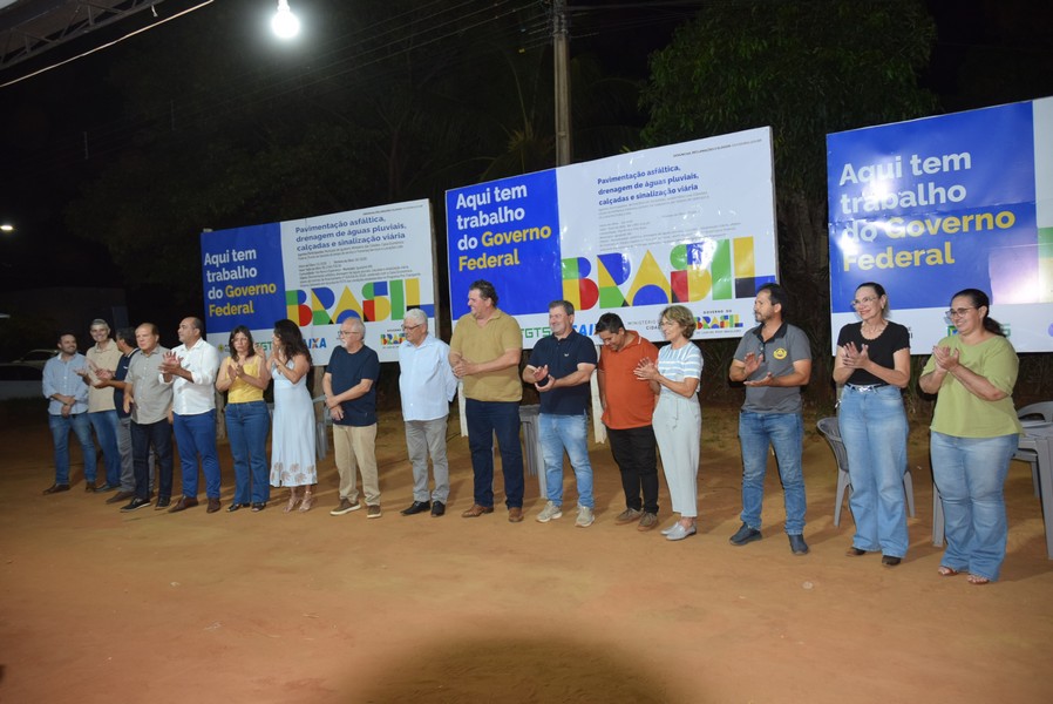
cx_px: 526
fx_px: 790
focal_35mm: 27
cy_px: 352
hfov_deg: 67.3
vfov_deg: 48.0
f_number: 5
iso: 800
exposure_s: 1/100
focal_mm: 18
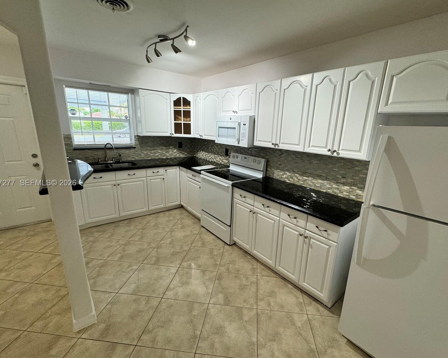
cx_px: 237
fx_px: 212
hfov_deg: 93.0
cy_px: 183
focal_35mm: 16
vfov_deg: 80.3
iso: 160
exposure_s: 1/120
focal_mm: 2.22
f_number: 2.2
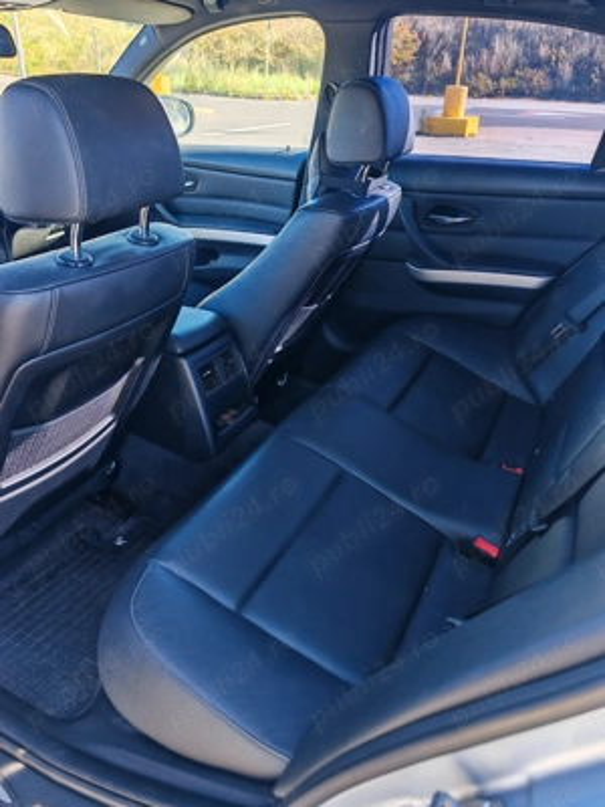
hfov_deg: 51.4
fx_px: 629
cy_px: 404
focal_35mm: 27
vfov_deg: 65.3
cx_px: 302
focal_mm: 7.62
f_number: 1.6
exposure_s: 1/210
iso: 50
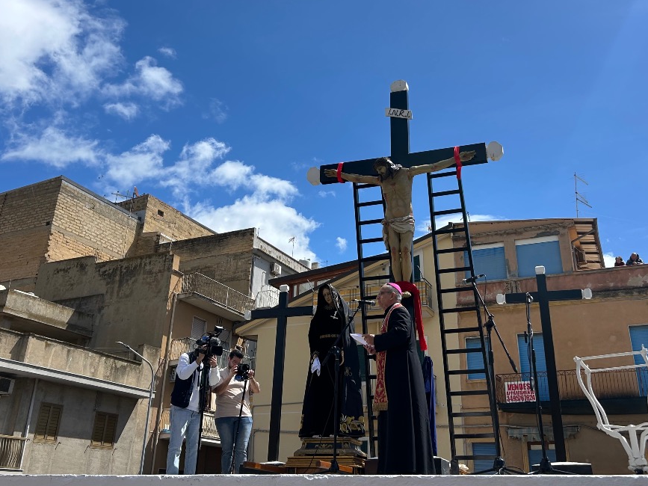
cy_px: 188
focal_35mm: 36
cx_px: 352
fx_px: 674
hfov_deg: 51.3
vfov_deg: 39.4
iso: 50
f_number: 1.5
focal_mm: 5.7
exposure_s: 1/5882
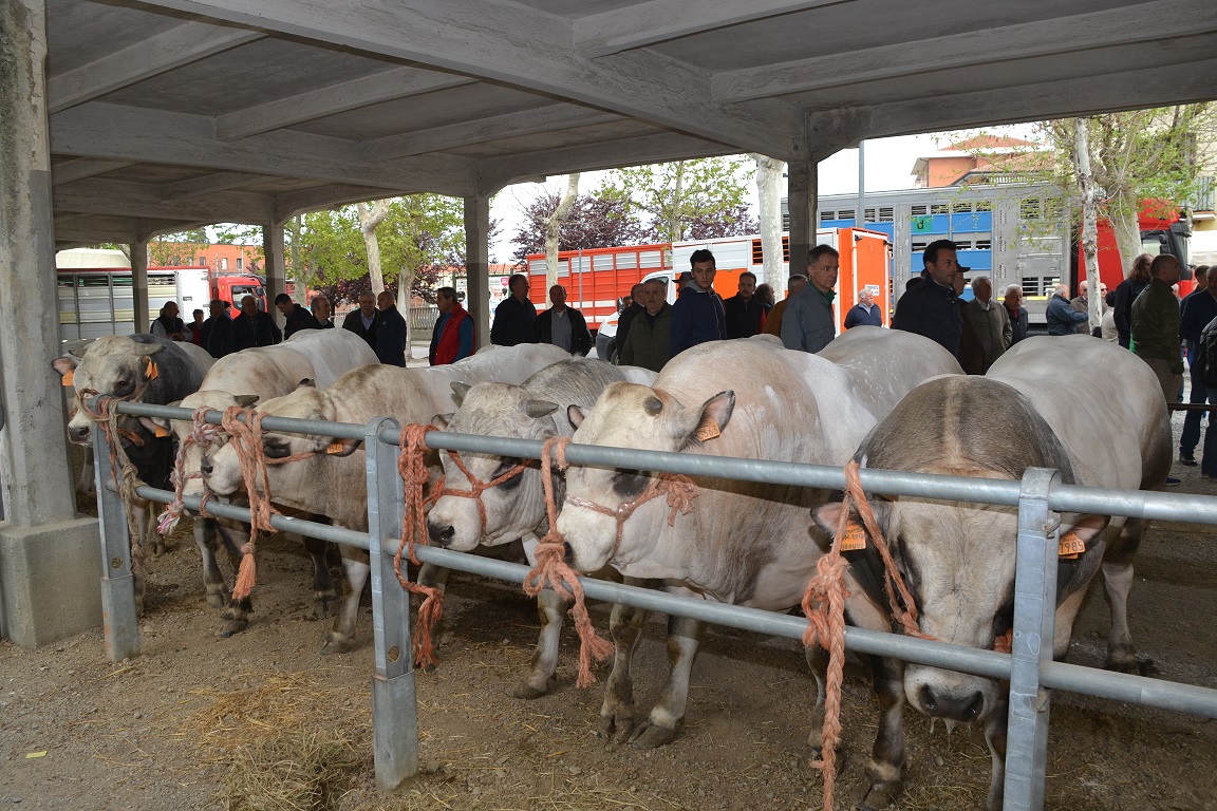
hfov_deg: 67.4
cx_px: 608
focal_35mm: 27
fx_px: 913
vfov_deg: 47.9
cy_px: 406
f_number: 5.6
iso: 320
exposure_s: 1/125
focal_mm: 18
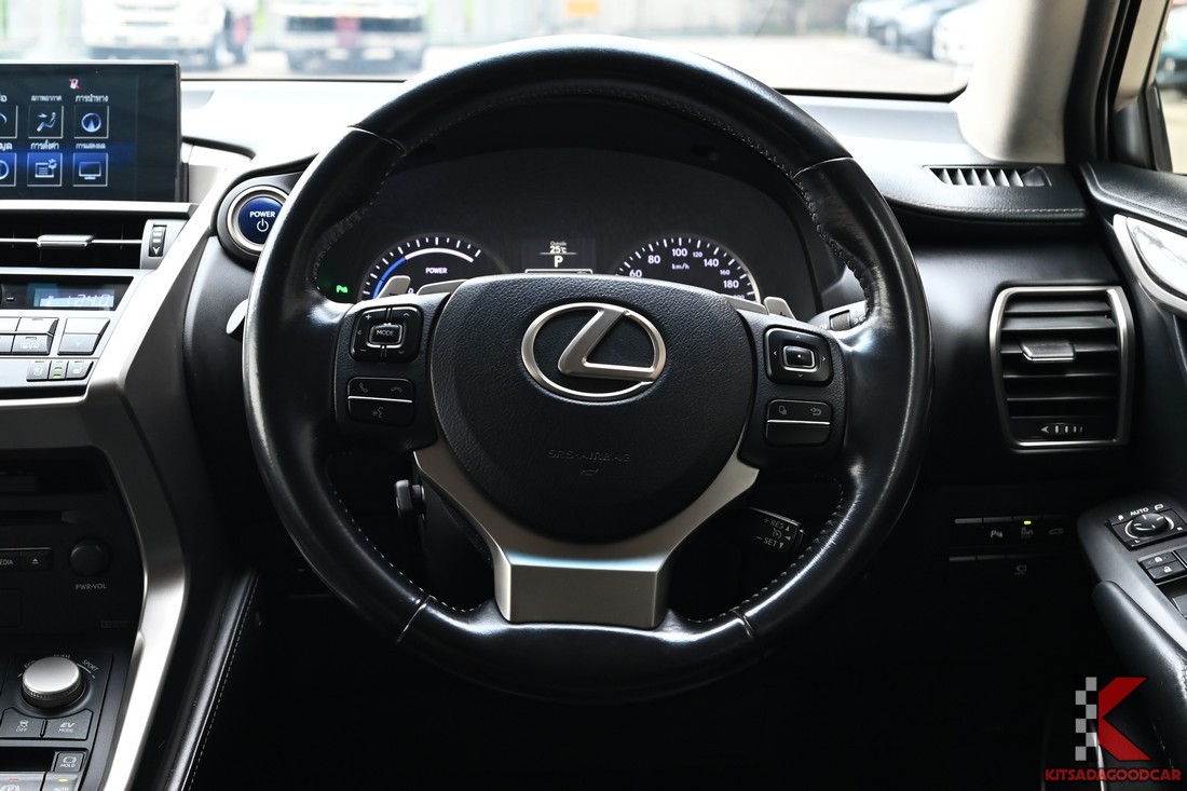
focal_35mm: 60
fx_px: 1978
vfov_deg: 22.6
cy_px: 396
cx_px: 594
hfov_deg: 33.4
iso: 400
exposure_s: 1/30
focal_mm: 40
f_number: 5.6
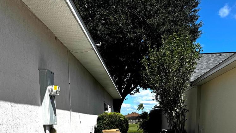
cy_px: 174
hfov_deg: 48.2
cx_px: 102
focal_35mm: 42
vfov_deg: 24.6
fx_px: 263
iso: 80
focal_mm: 6.76
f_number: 1.78
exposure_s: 1/12346
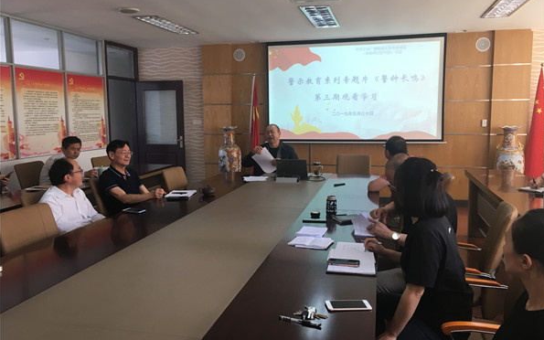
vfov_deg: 40.6
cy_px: 165
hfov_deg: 61.2
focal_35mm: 31
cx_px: 273
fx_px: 460
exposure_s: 1/33
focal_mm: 4.15
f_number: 2.2
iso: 32
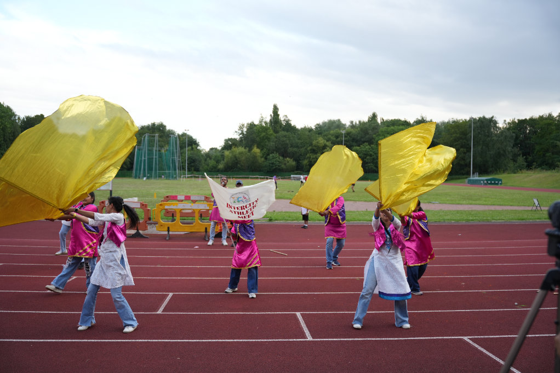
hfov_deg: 53.5
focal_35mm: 36
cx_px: 280
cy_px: 186
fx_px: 555
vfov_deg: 37.1
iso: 250
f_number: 2.8
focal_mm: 35.7
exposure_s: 1/640
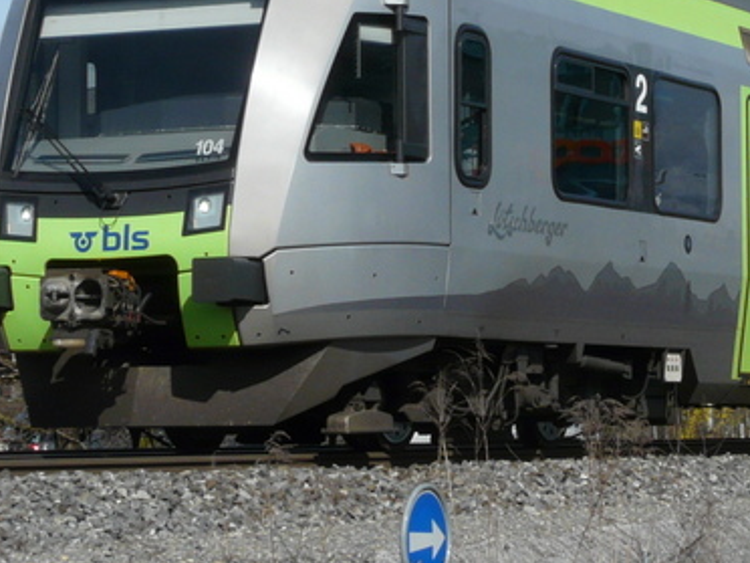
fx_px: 3207
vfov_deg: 10.0
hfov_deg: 13.3
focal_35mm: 148
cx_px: 625
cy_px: 180
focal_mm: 9
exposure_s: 1/500
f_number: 7.1
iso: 100
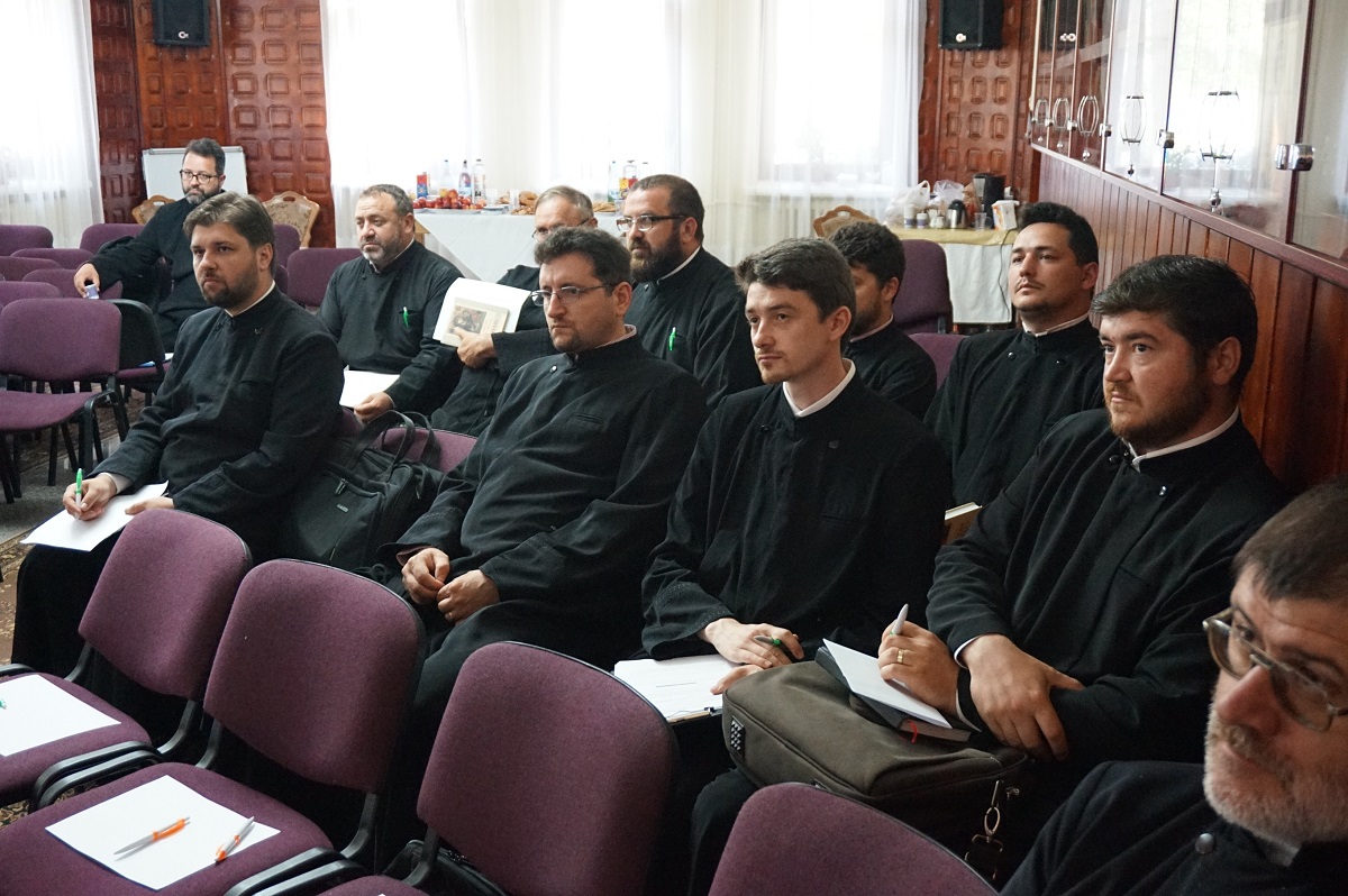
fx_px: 1515
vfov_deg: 33.0
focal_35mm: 40
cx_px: 674
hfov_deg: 48.0
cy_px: 448
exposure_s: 1/25
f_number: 4.5
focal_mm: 27
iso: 3200
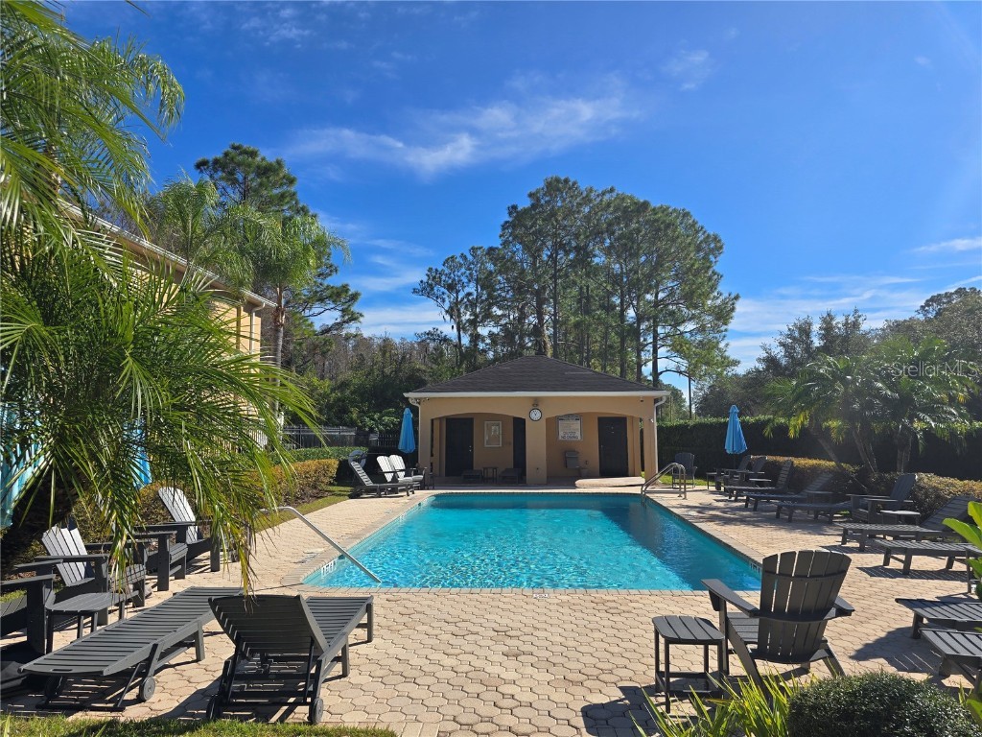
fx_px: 652
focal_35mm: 23
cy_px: 368
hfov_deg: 73.9
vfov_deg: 58.9
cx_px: 491
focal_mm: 6.3
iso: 12
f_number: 1.7
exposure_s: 1/973
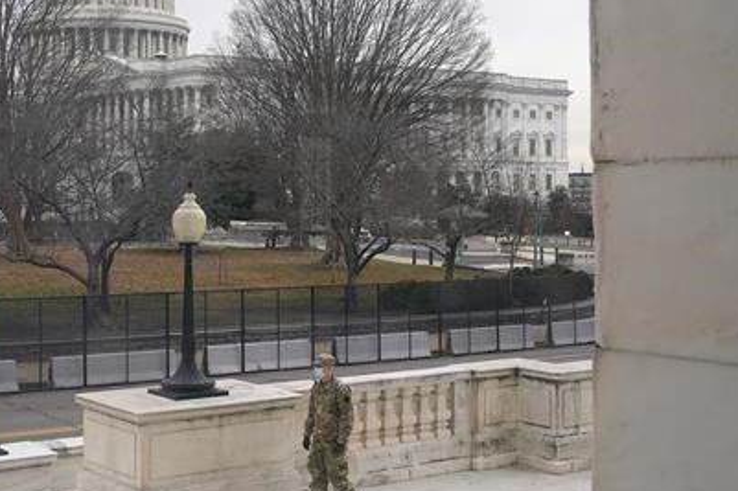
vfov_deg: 22.6
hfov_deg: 33.4
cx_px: 317
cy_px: 192
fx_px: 1229
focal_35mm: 60
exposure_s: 1/640
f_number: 7.1
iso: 640
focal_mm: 37
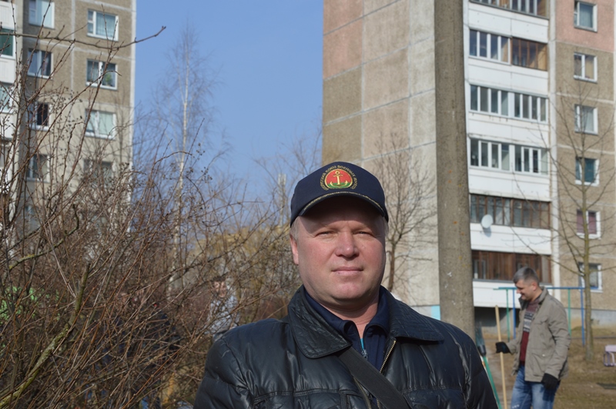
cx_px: 308
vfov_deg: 23.7
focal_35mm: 57
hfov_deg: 35.1
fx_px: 975
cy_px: 204
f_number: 8
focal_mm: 38
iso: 100
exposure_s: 1/250
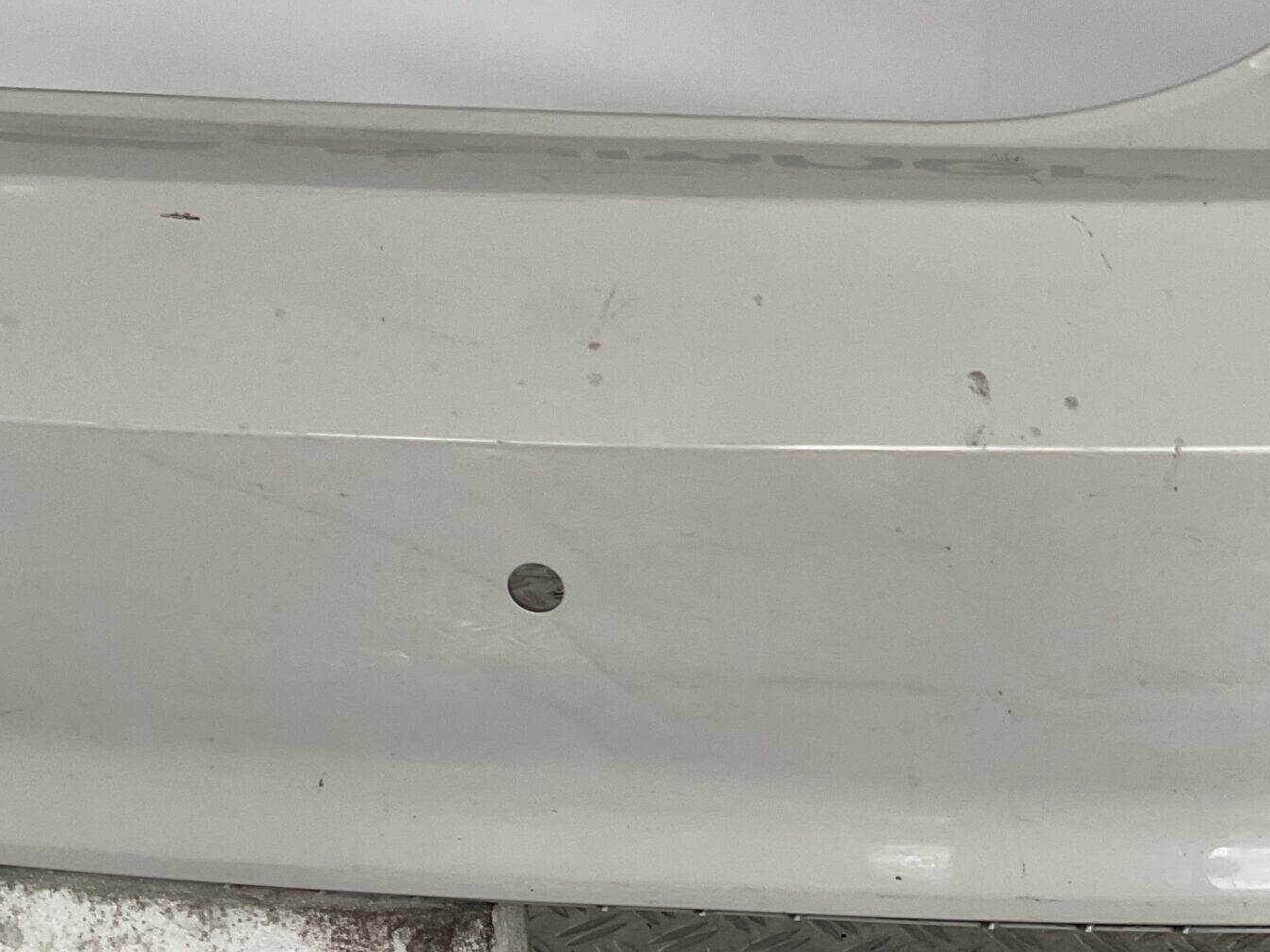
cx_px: 994
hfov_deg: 34.0
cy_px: 476
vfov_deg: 26.6
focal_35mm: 55
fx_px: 2017
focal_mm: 3
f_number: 1.8
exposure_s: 1/120
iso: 25
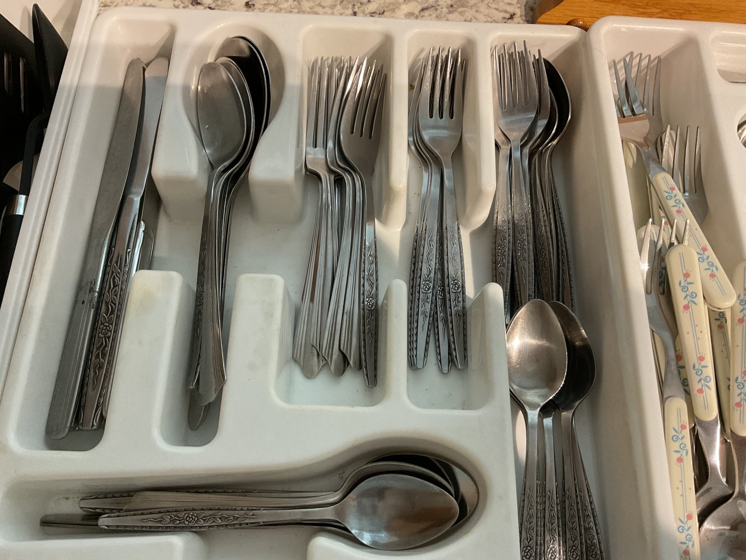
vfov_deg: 48.2
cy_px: 280
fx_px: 625
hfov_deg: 61.7
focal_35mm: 29
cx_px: 373
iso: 250
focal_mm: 3
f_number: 1.8
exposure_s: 1/60
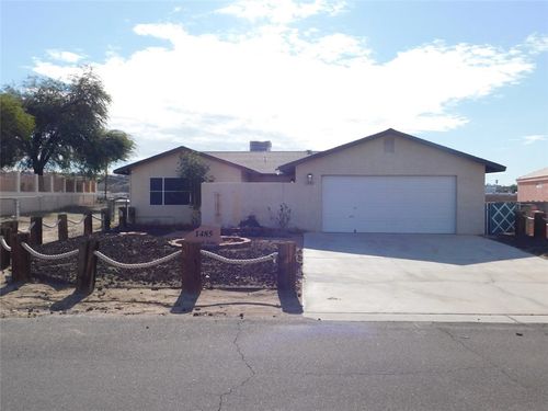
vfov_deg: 46.8
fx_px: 475
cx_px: 274
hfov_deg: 60.0
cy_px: 206
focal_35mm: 30
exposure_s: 1/500
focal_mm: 5.3
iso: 125
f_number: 6.4
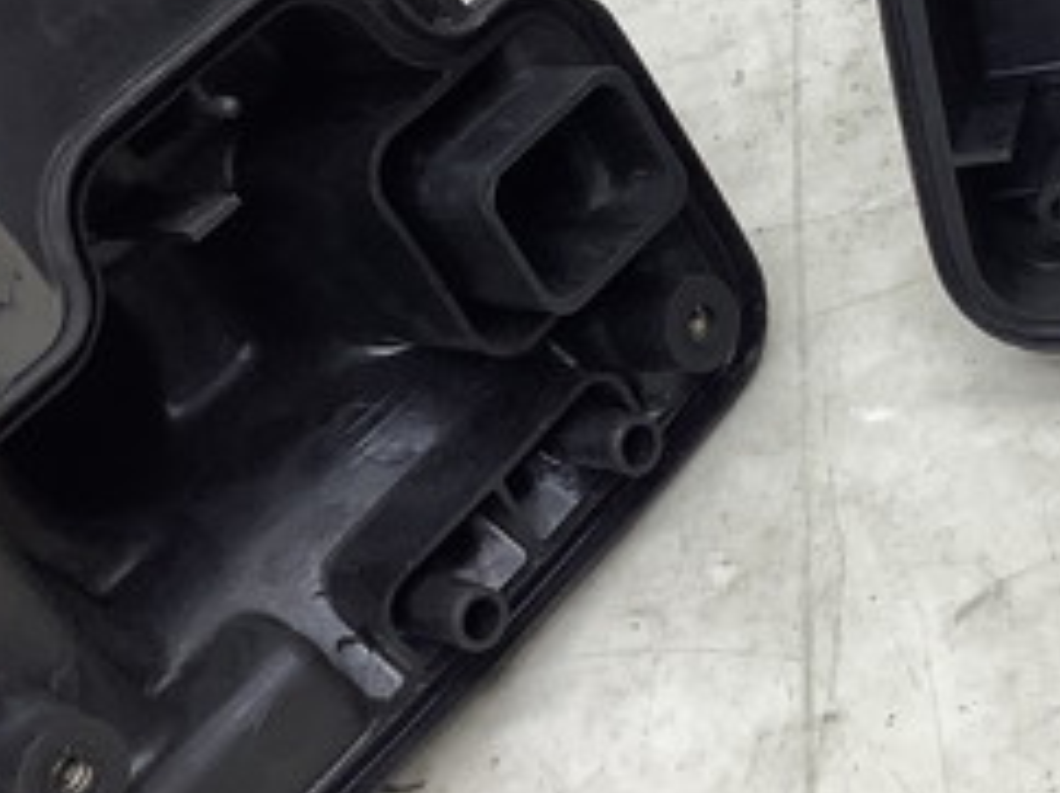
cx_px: 832
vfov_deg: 19.0
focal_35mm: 77
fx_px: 2356
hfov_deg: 25.0
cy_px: 250
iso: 64
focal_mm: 3.3
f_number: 2.4
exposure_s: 1/60
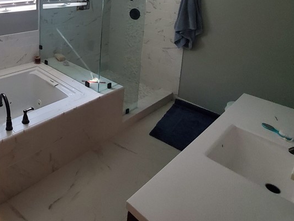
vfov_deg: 47.7
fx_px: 212
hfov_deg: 60.7
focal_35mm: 25
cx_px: 39
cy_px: 12
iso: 640
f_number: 2.2
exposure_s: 1/59
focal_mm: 1.8
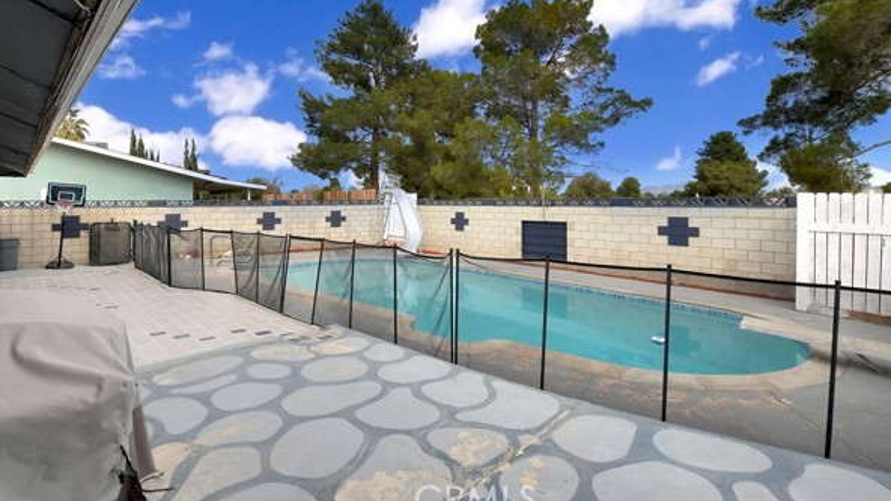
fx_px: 402
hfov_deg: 95.9
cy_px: 199
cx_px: 433
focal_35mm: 17
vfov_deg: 63.3
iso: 400
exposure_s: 1/640
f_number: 13
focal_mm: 10
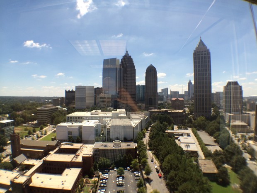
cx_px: 128
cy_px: 96
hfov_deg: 60.0
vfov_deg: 46.8
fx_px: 223
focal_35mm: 30
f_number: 2.2
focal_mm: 4.12
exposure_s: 1/167
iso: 32
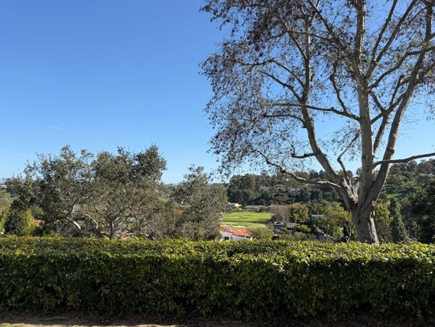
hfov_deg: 65.3
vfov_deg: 51.3
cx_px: 206
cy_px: 182
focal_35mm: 27
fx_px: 339
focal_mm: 6.76
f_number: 1.78
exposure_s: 1/3584
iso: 80
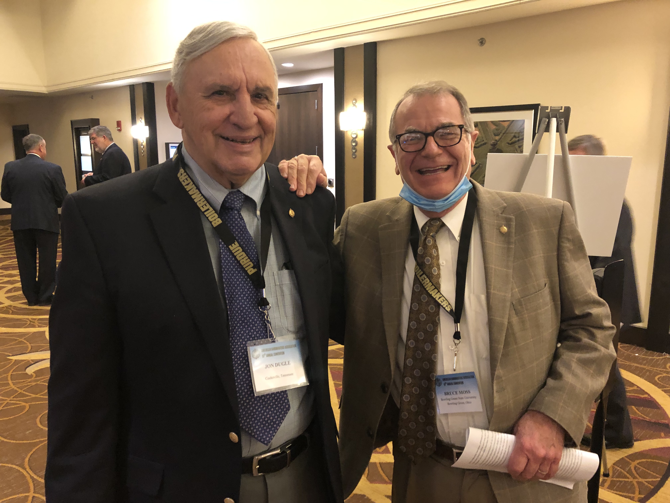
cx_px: 335
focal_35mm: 28
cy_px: 252
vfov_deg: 49.7
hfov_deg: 63.4
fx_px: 542
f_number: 1.8
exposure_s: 1/6
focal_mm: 3.99
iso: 100
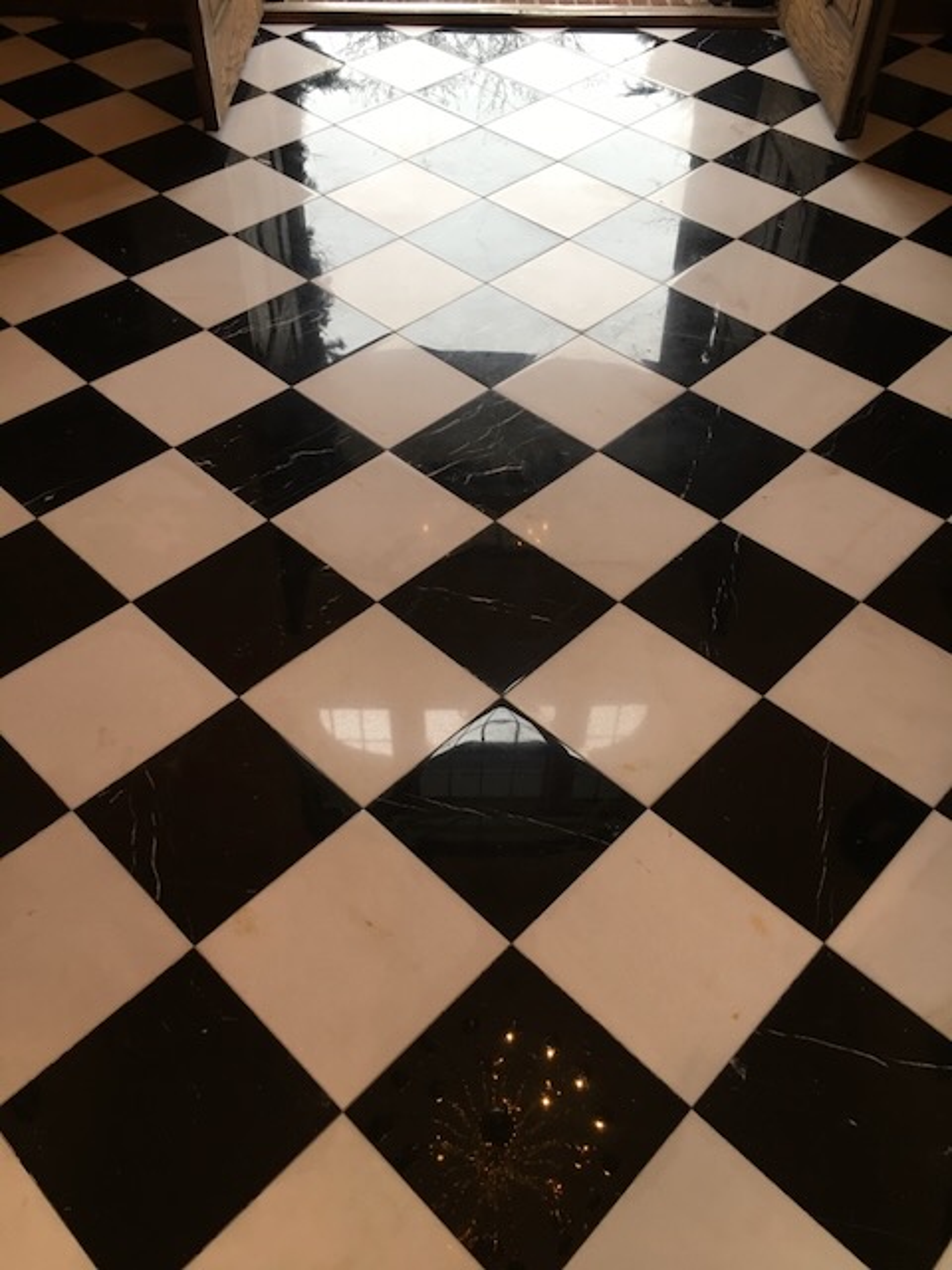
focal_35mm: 29
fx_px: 1063
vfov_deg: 61.7
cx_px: 476
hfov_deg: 48.2
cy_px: 635
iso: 25
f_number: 2.2
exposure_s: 1/15
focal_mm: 4.15
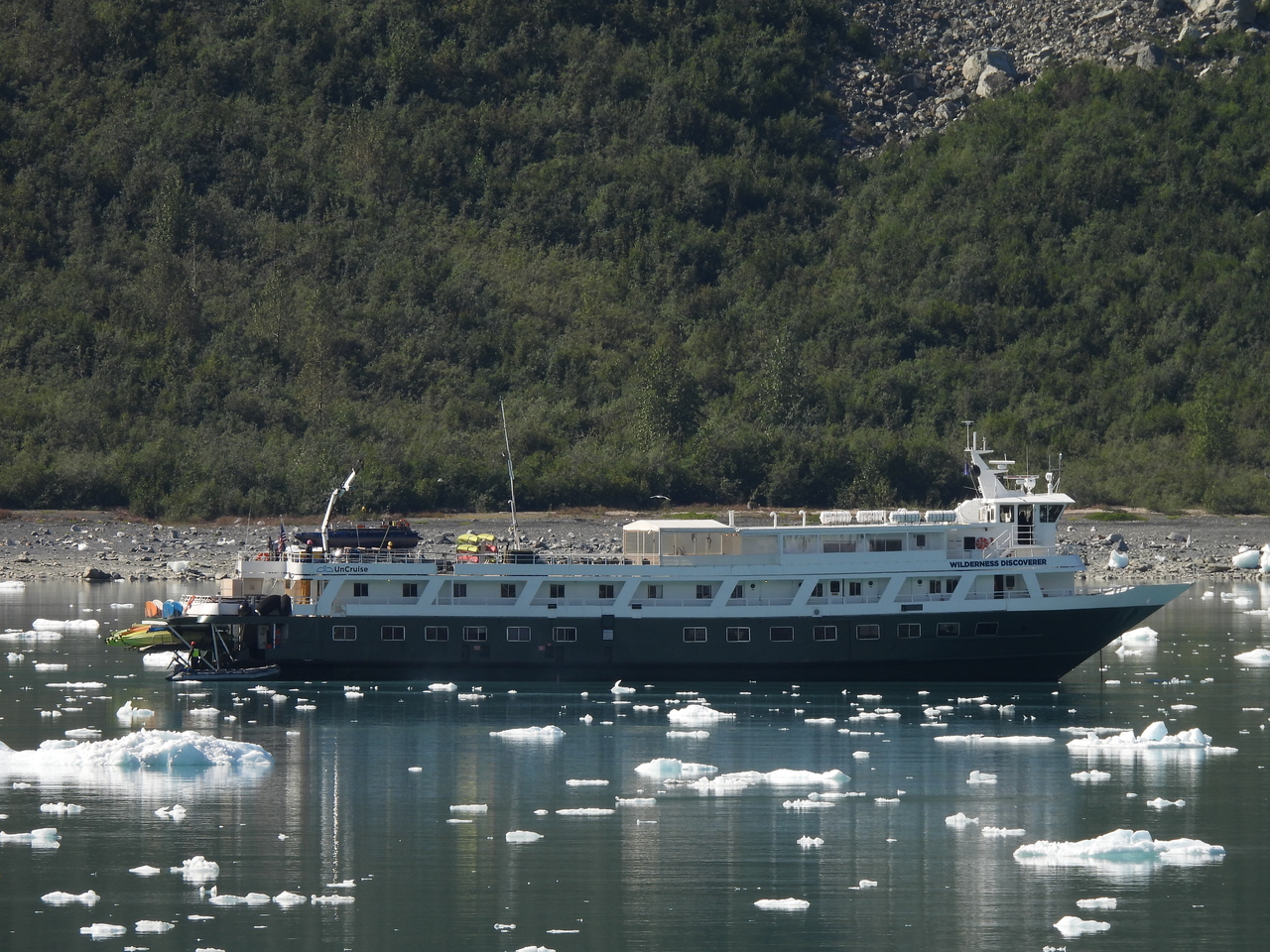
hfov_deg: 3.1
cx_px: 635
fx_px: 23847
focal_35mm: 650
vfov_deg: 2.3
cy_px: 476
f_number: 5.6
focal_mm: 116
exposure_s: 1/640
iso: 100
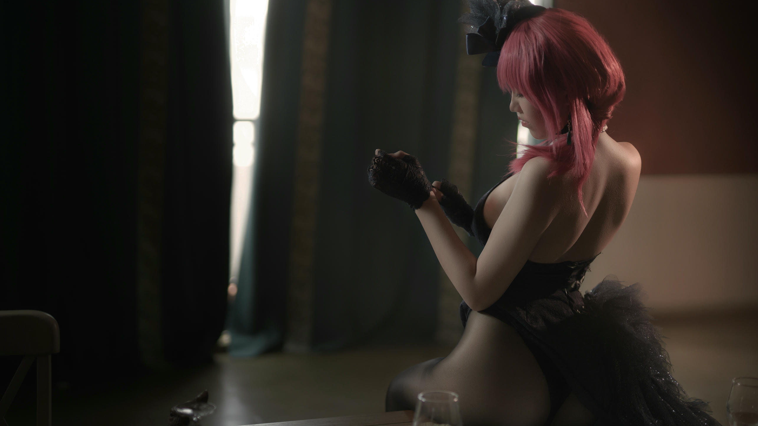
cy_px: 210
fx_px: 1226
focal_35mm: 61
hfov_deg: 34.3
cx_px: 432
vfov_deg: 19.7
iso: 100
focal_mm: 50
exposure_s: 1/1000
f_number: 1.4
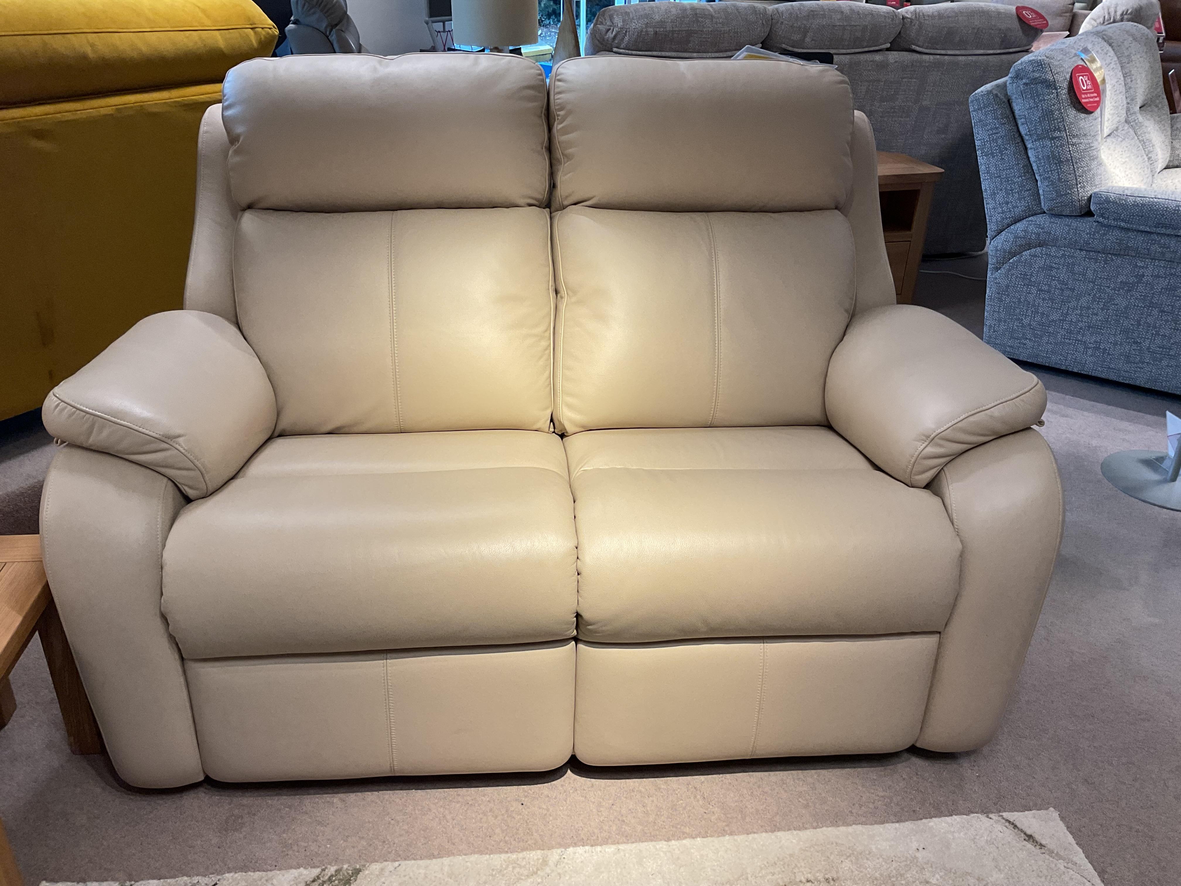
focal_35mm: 29
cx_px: 590
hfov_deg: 61.7
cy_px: 443
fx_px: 989
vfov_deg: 48.2
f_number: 1.8
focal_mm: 3
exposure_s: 1/100
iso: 40
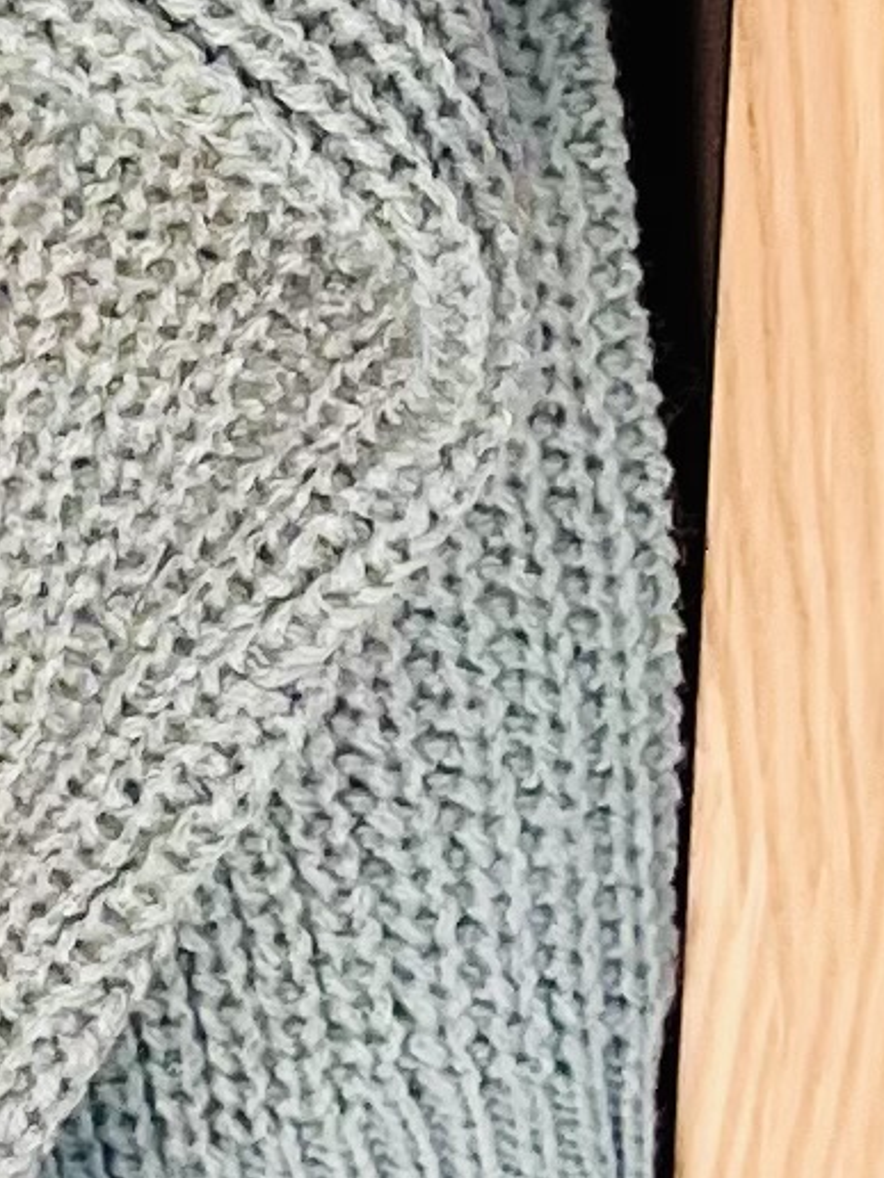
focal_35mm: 203
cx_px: -2184
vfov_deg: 9.5
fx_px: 6912
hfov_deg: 6.4
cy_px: -628
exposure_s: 1/121
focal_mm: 5.1
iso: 80
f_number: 1.6
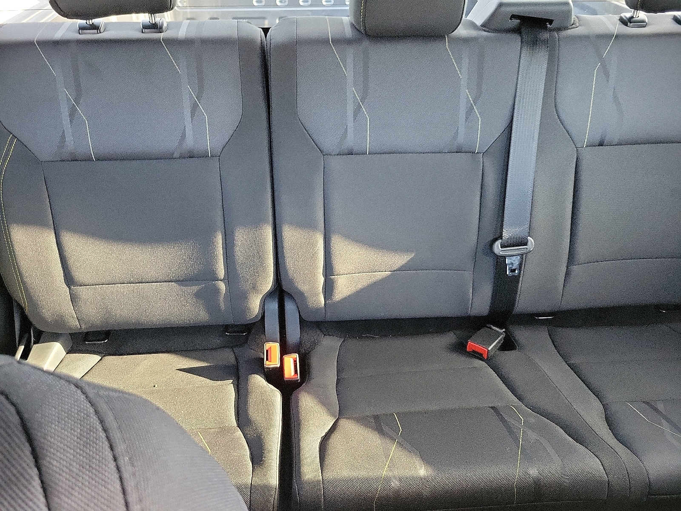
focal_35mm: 26
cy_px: 256
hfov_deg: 67.3
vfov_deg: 53.1
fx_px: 511
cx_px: 340
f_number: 1.8
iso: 418
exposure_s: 1/59.2
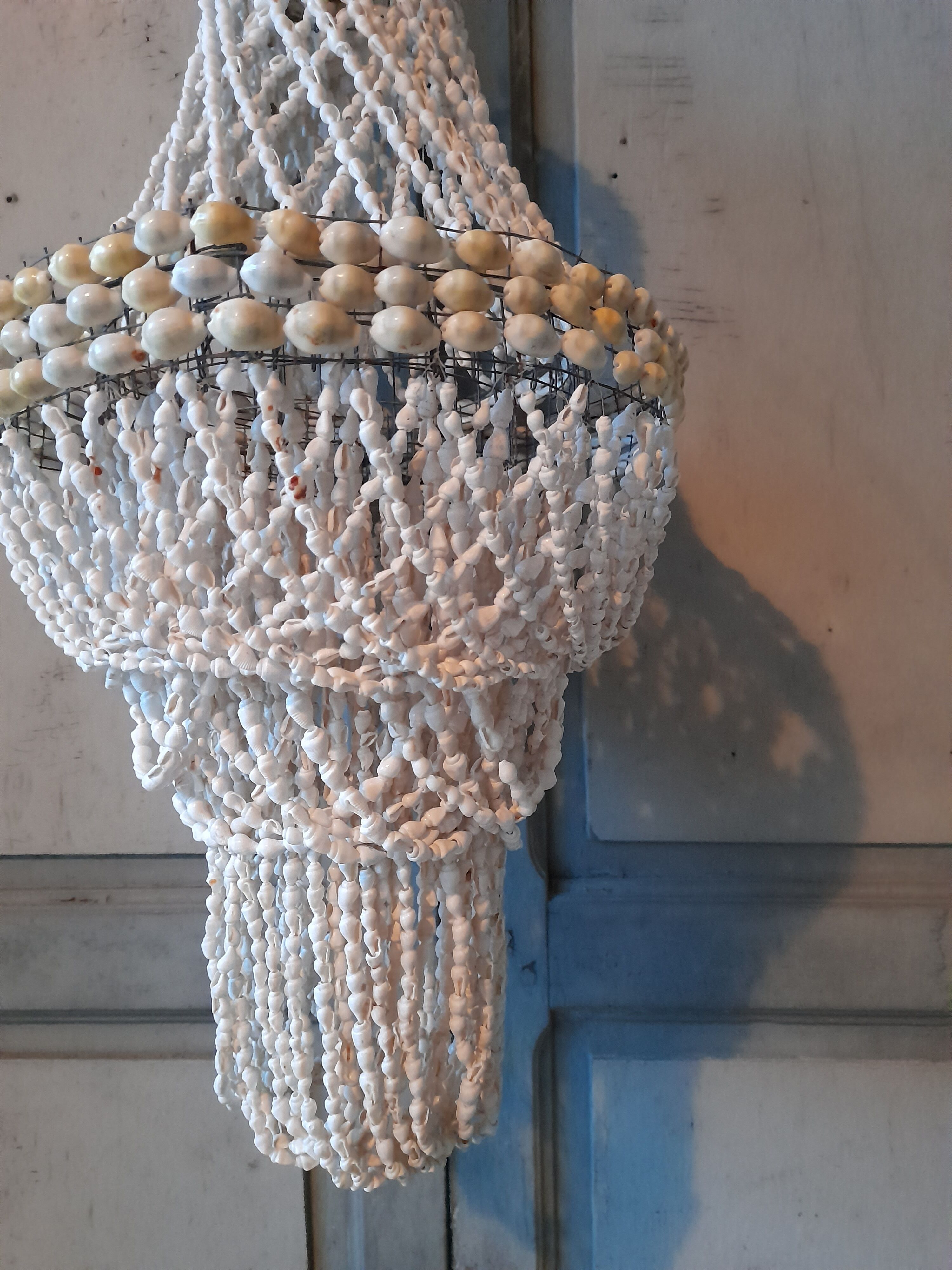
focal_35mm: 25
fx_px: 917
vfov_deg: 69.4
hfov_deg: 54.9
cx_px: 476
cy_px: 635
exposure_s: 1/20
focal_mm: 4.6
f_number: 2
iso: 1000
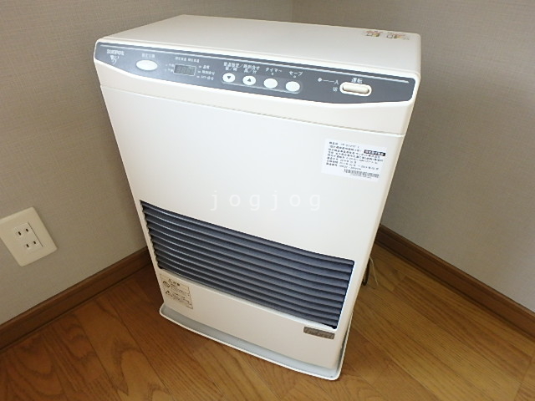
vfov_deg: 63.4
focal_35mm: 21
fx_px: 325
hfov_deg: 79.0
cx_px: 268
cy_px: 200
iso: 400
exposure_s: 1/30
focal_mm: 3.7
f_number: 3.5
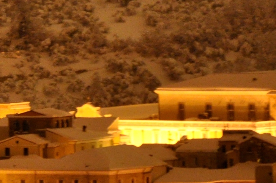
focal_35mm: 545
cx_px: -179
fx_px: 4174
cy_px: 217
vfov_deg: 2.5
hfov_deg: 3.8
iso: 1600
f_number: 5.6
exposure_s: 1/1.3
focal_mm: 92
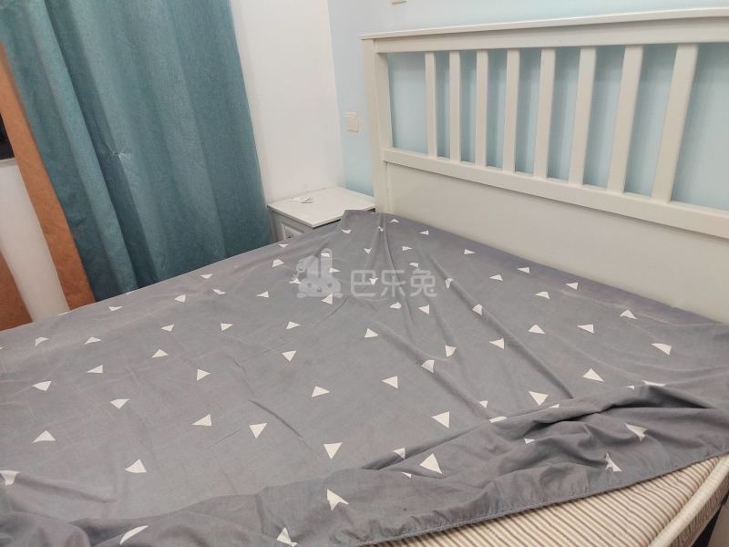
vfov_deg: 58.9
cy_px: 274
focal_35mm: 23
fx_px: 484
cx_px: 364
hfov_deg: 73.9
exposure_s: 1/100
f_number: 1.9
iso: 1713
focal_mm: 5.52
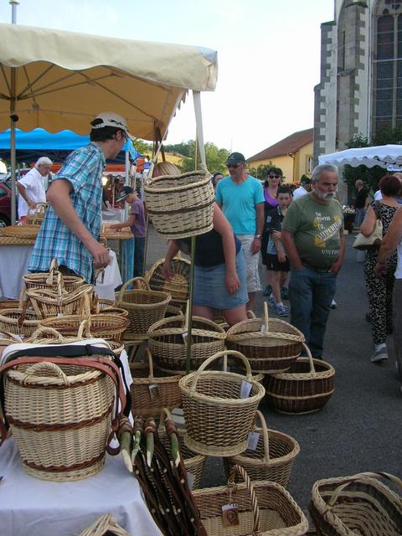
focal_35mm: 35
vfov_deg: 52.6
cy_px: 268
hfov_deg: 40.7
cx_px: 201
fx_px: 542
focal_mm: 5.8
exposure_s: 1/231
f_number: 2.8
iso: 50
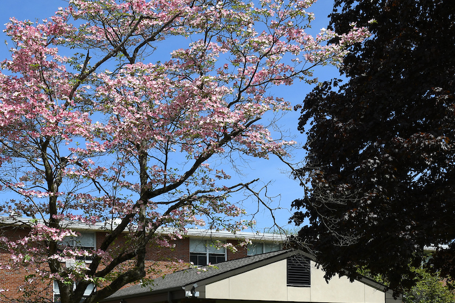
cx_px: 165
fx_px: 781
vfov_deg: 21.8
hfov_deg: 32.3
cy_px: 225
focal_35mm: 62
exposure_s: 1/320
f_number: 13
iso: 250
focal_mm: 27
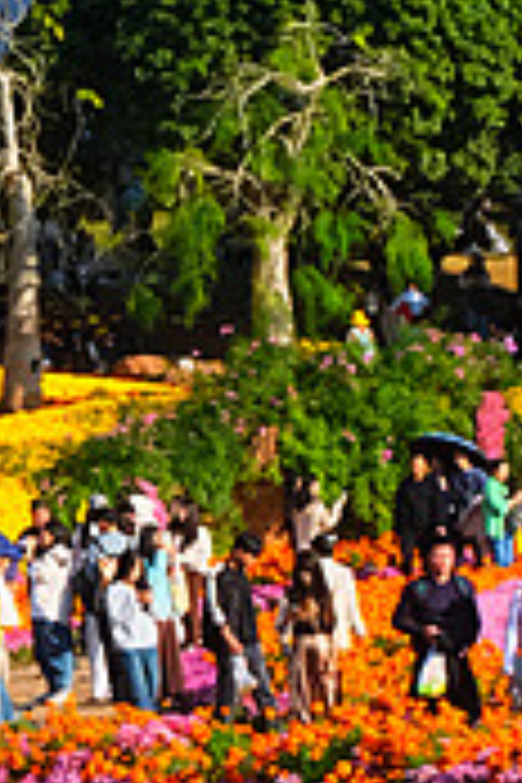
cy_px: 428
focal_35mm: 313
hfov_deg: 4.4
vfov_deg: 6.6
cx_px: -47
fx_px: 6807
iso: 1600
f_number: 22
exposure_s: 1/300
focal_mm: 45.4
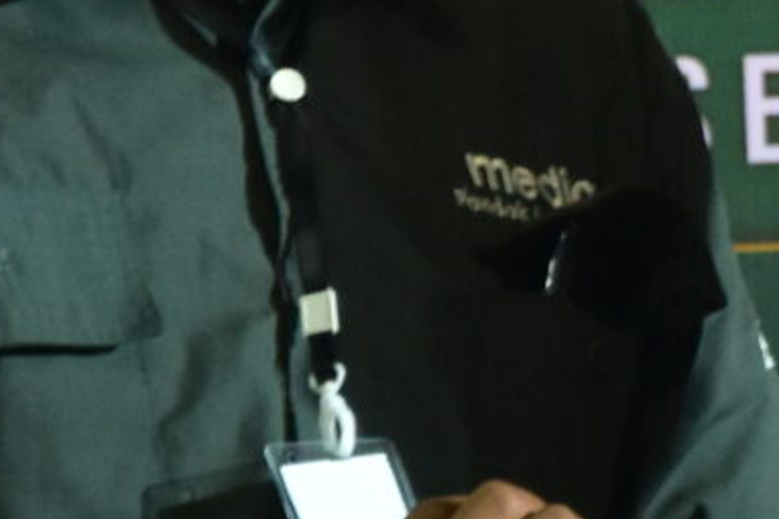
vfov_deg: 1.5
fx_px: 19509
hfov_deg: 2.3
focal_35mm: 902
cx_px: 757
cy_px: 249
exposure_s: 1/80
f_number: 5.6
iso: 800
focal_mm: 90
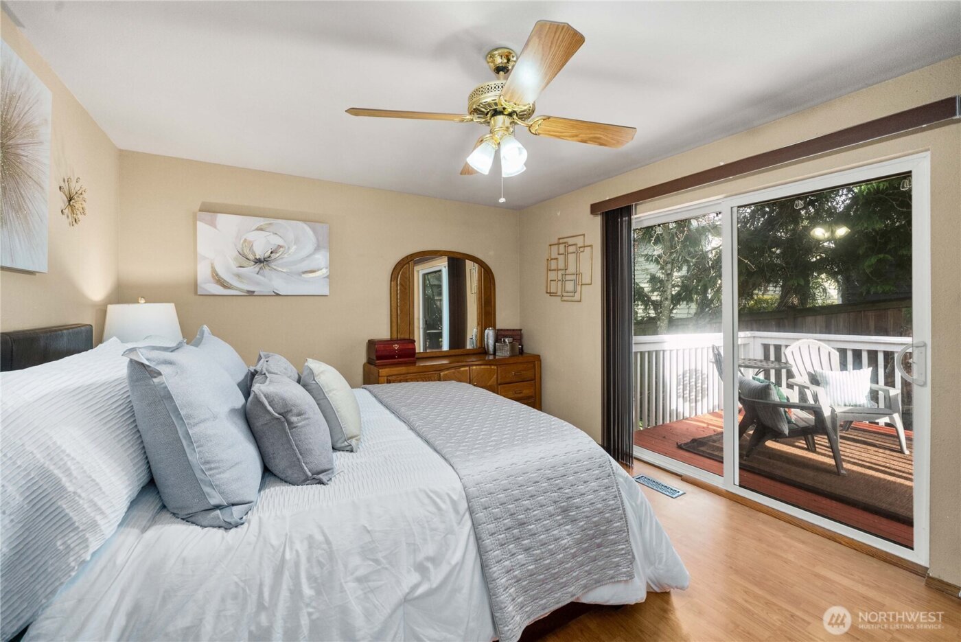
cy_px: 321
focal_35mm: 13
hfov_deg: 108.3
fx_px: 347
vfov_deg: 85.5
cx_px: 480
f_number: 7.1
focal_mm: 13
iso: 100
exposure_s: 1/60
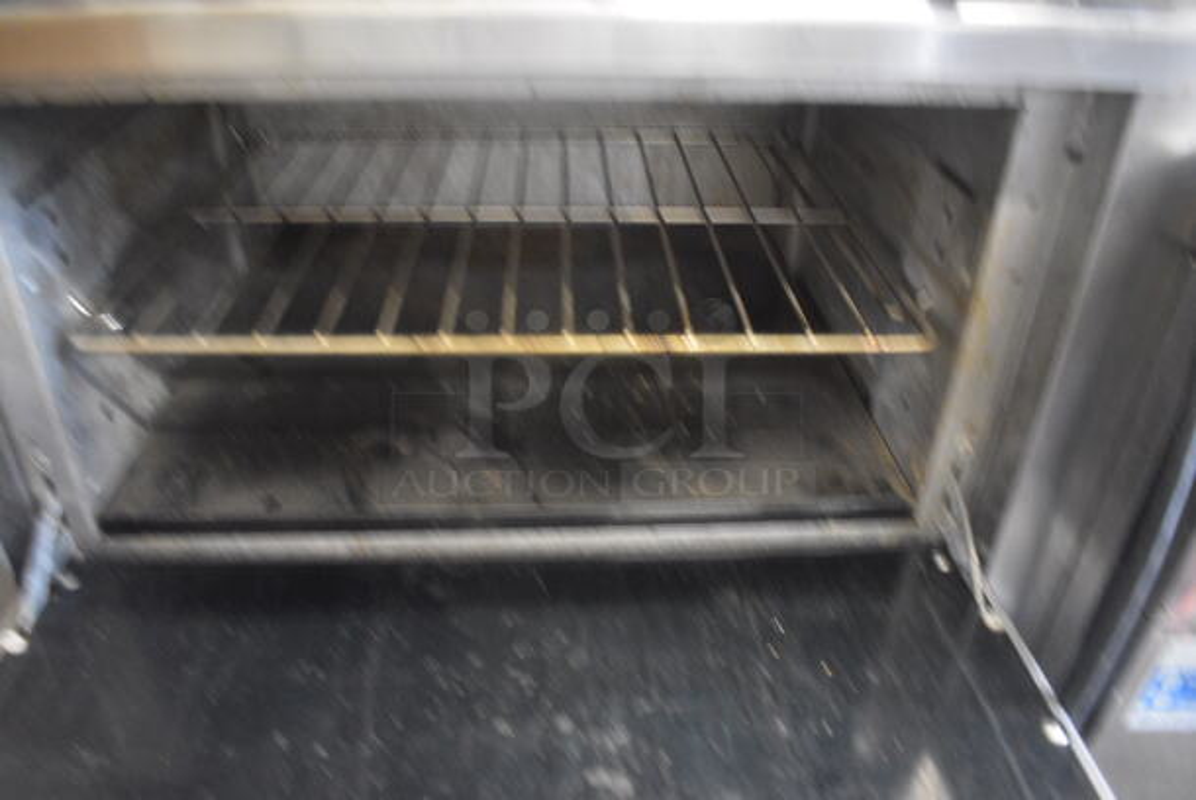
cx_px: 598
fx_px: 898
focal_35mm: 27
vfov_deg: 48.0
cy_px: 400
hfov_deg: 67.3
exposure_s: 1/25
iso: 3200
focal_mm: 18
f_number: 3.5
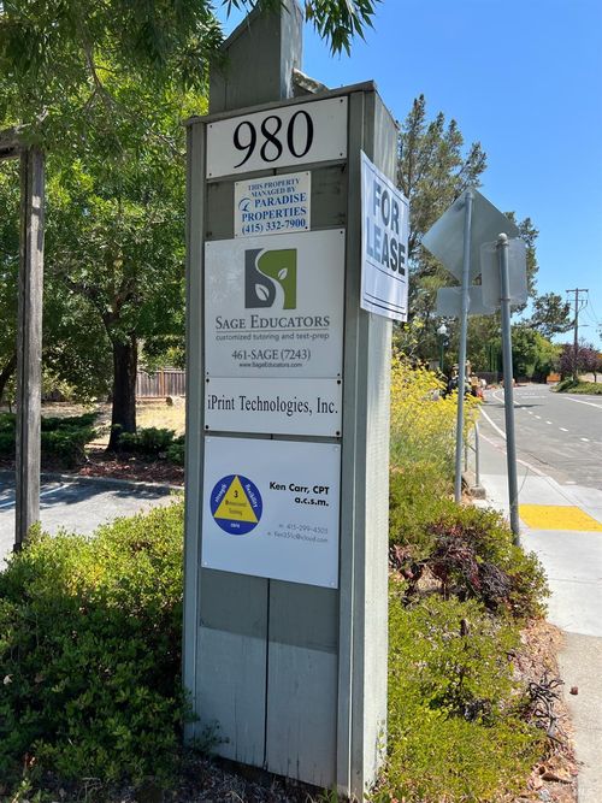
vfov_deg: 67.3
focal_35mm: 26
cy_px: 402
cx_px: 301
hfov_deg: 53.0
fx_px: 603
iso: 50
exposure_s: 1/2208
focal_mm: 5.7
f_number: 1.5
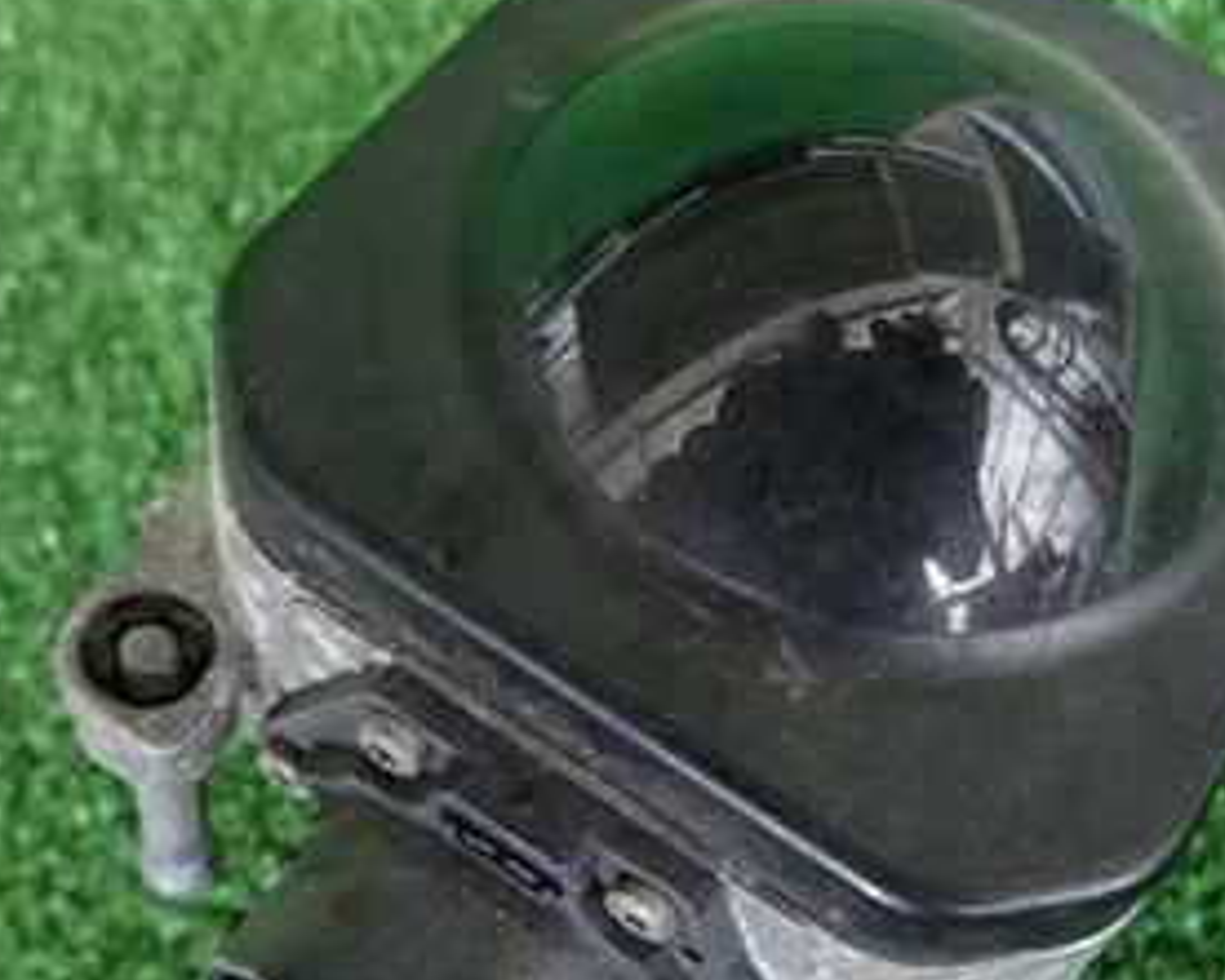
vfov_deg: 28.5
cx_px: 763
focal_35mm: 53
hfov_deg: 35.2
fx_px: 1922
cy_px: 647
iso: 200
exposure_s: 1/30
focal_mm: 4.5
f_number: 2
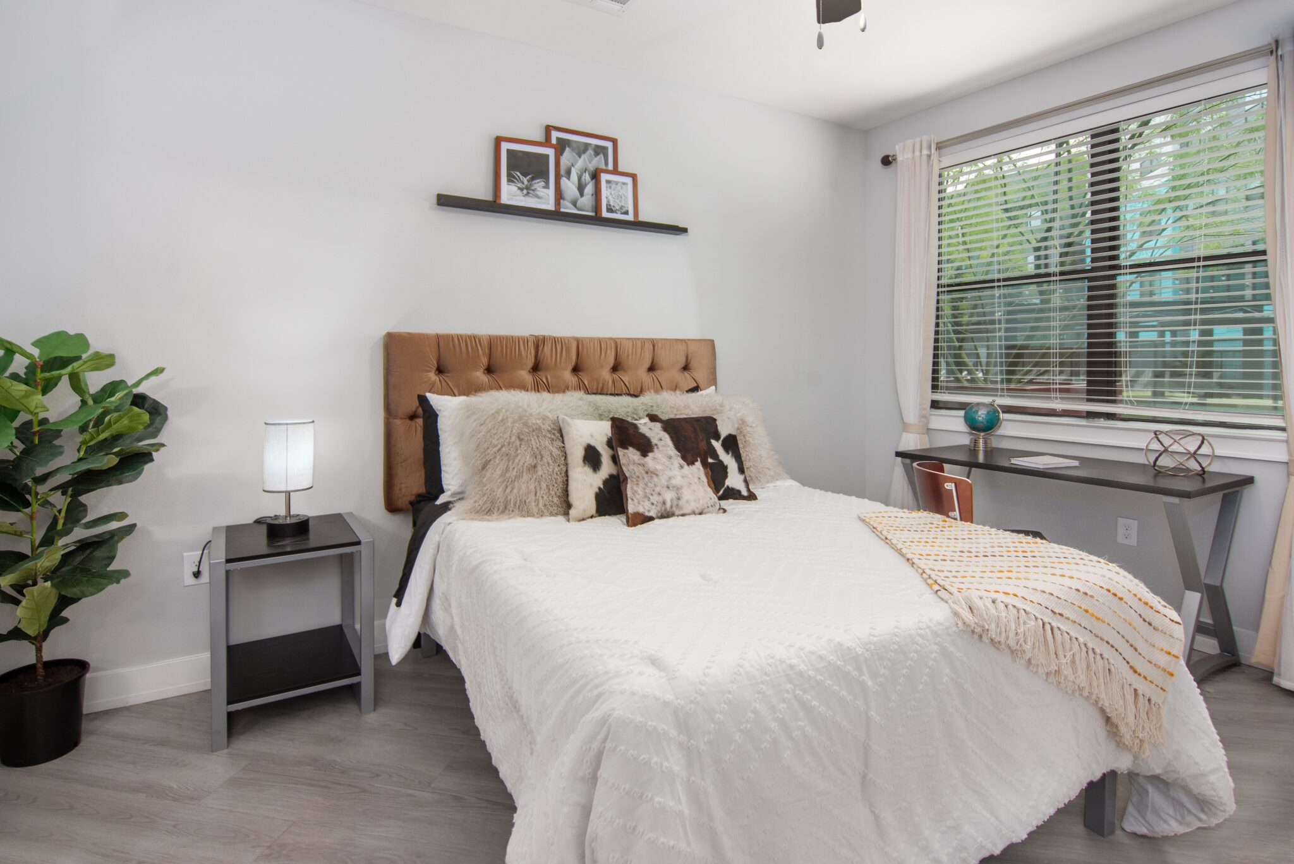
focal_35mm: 16
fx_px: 575
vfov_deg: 73.8
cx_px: 647
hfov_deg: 96.7
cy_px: 432
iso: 400
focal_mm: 16
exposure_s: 1/15
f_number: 8
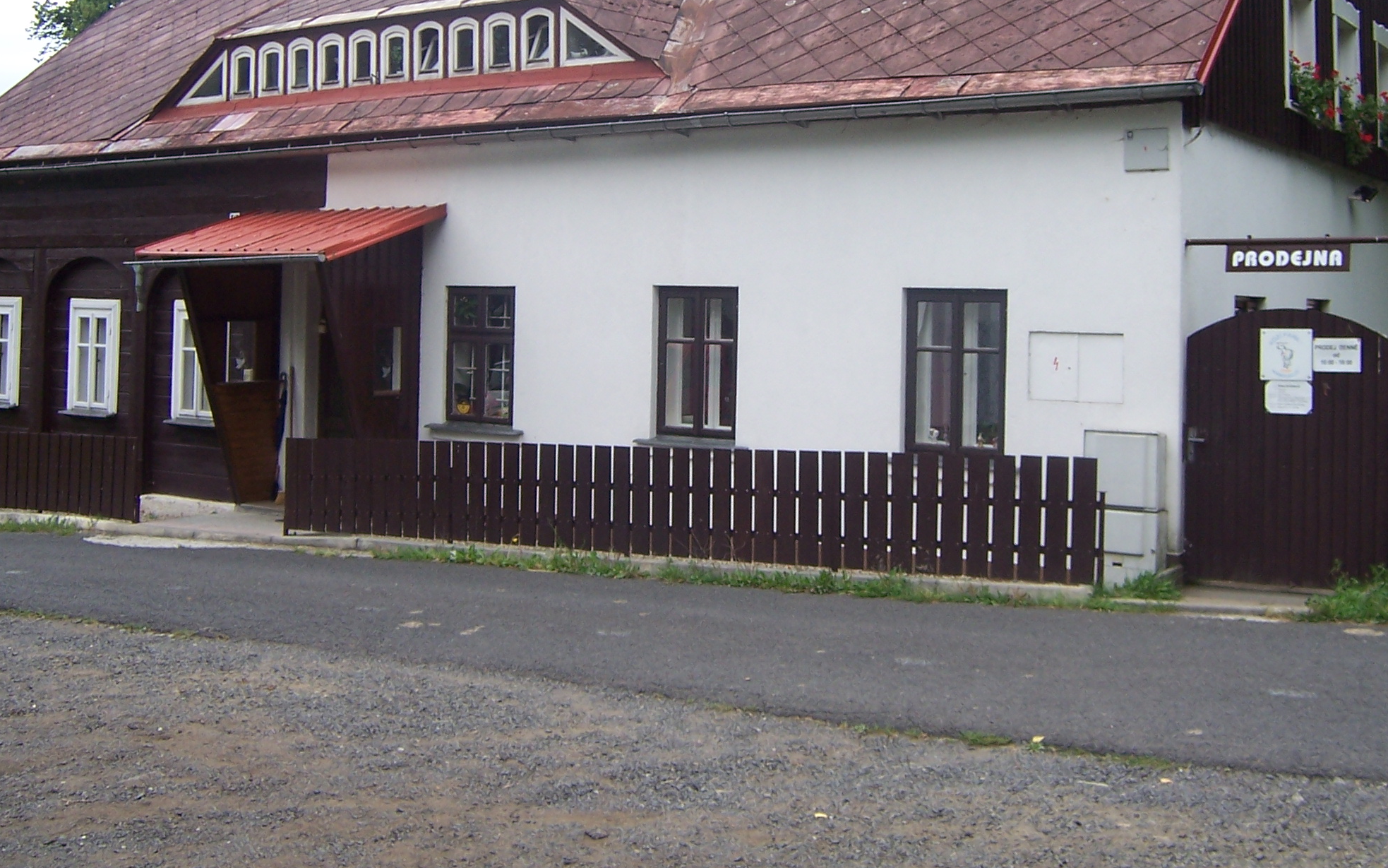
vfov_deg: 30.9
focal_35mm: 41
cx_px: 719
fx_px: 1551
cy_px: 268
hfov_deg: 48.2
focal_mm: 5.5
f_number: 3.4
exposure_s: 1/180
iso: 80
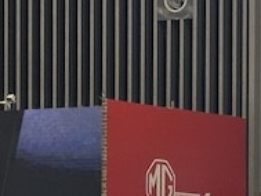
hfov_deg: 6.5
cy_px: 284
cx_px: 354
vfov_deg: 4.9
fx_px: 2294
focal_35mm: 304
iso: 80
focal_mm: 6.86
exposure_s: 1/120
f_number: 1.78
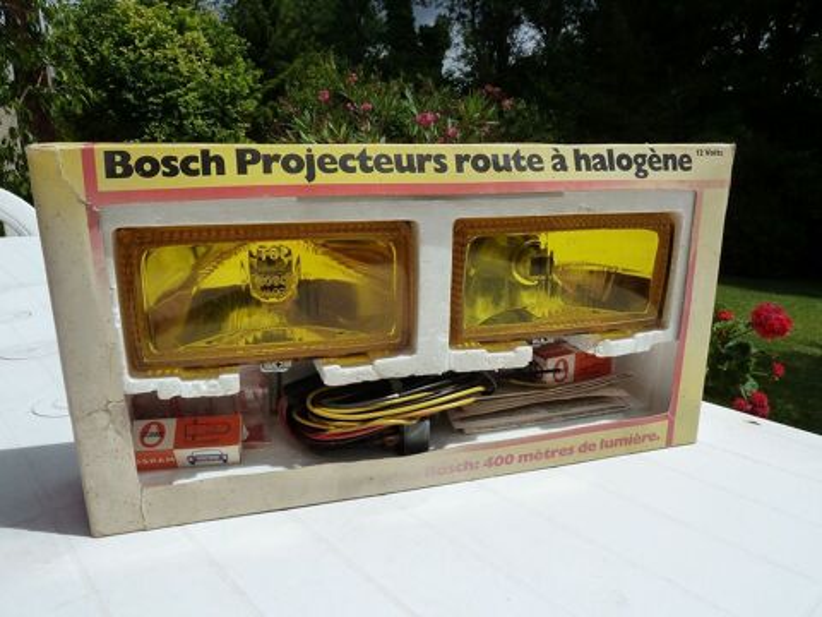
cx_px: 411
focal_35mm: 25
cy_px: 308
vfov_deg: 54.9
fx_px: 594
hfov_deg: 69.4
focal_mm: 4.1
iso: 125
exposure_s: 1/800
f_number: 5.6
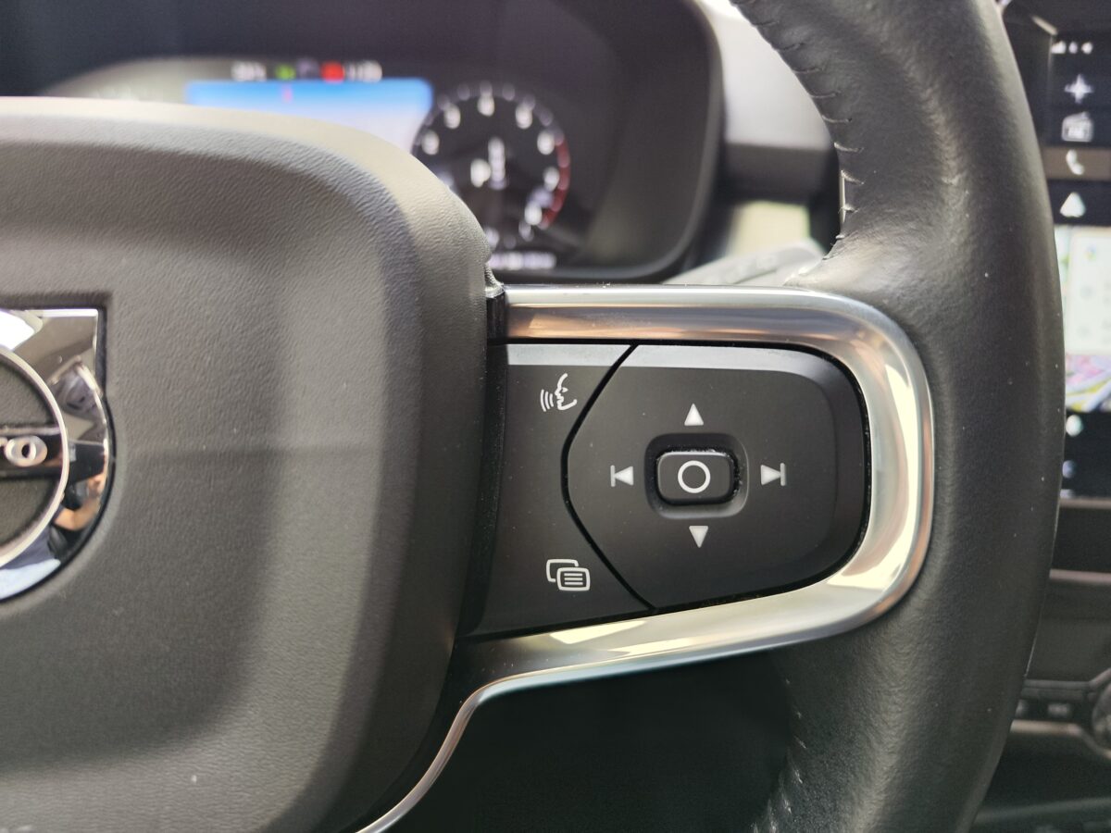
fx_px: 738
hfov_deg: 73.9
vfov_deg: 58.9
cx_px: 556
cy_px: 416
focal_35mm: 23
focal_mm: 7.01
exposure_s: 1/100
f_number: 1.69
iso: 124
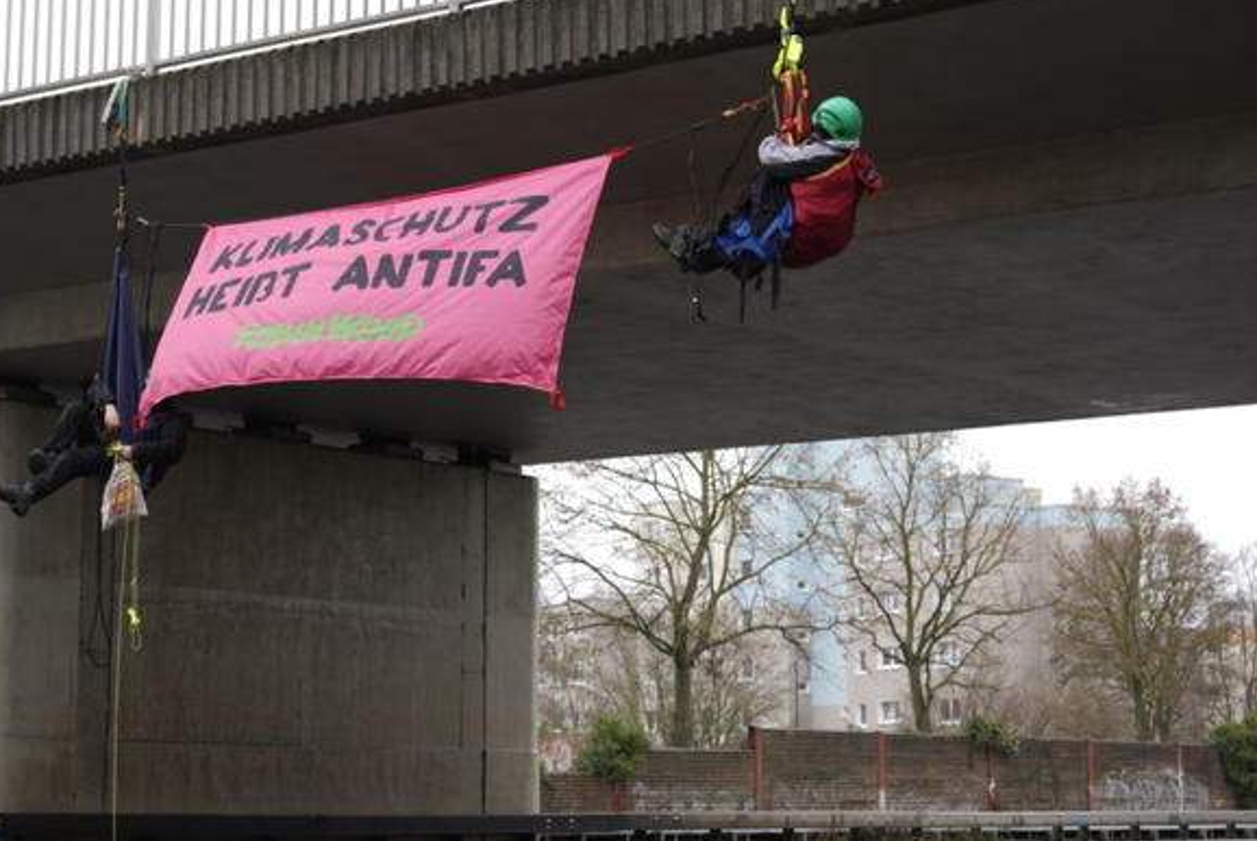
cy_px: 470
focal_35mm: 65
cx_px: 496
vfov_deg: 21.0
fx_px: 2272
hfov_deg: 30.8
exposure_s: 1/60
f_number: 4
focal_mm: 47
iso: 80
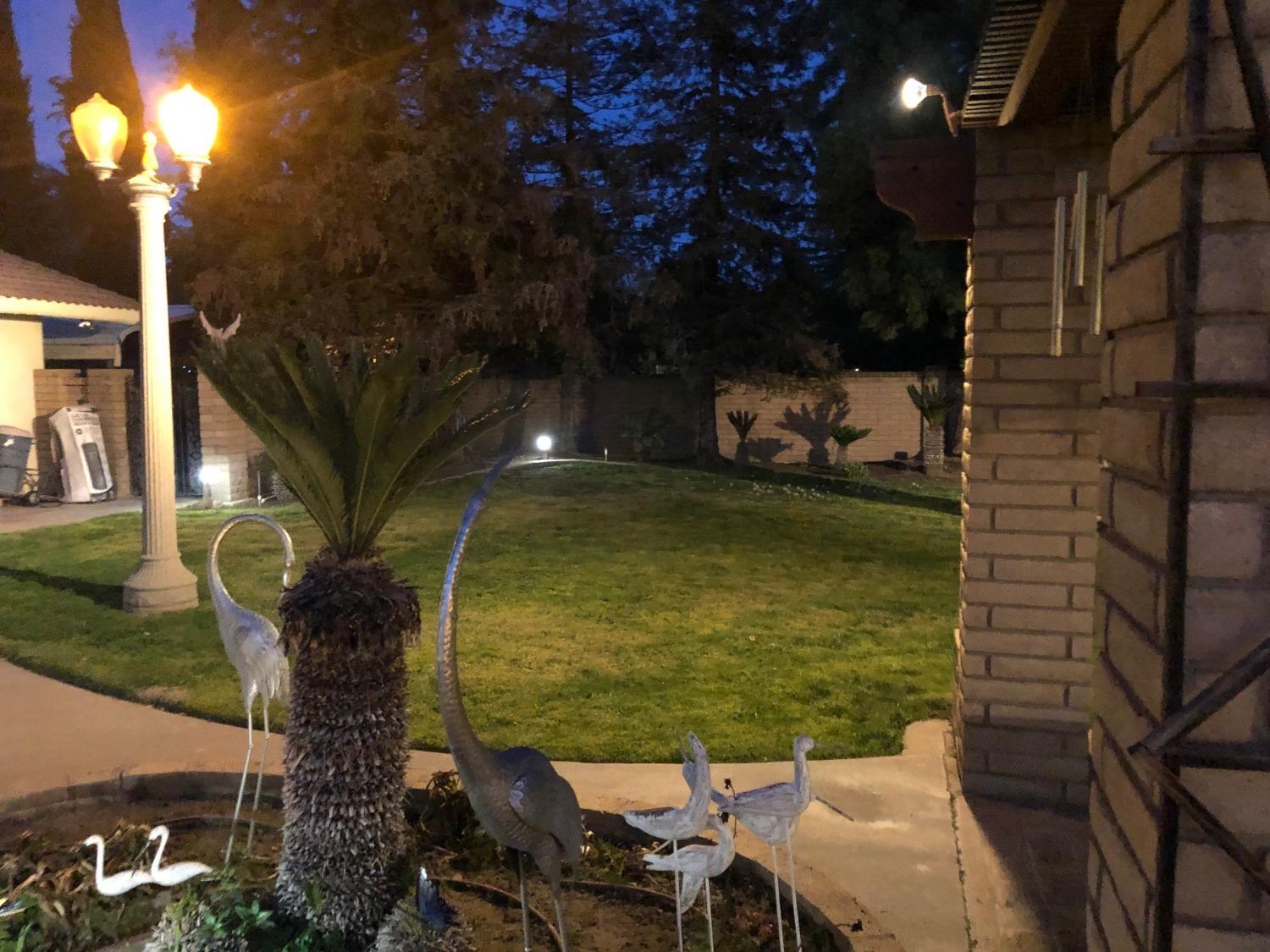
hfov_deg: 63.4
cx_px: 635
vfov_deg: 49.7
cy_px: 476
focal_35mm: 28
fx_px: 1027
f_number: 1.8
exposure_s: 1/4
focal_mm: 3.99
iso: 250
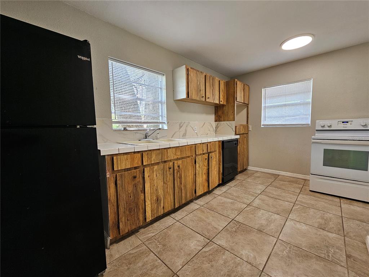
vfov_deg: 89.9
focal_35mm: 13
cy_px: 138
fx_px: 139
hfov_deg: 106.2
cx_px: 184
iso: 64
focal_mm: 2.2
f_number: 2.2
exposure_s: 1/60
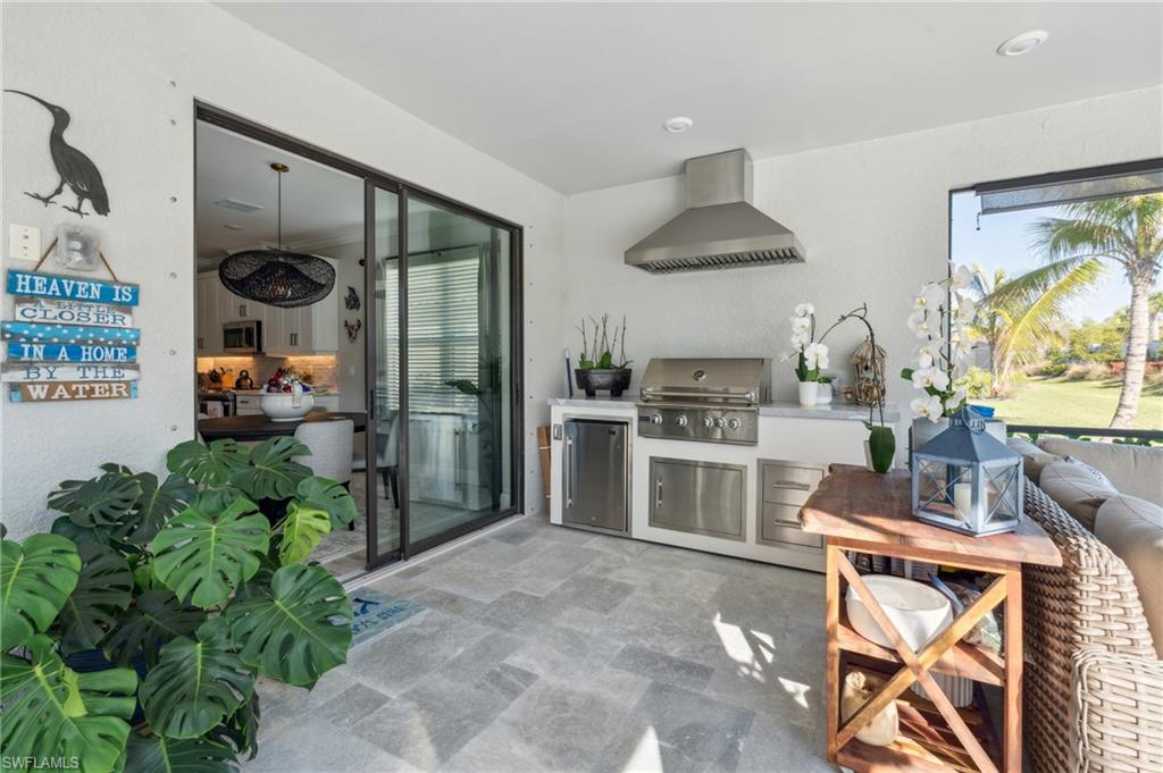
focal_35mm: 16
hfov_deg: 96.8
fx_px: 516
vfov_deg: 73.7
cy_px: 386
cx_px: 582
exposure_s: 1/25
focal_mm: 16
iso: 200
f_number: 9
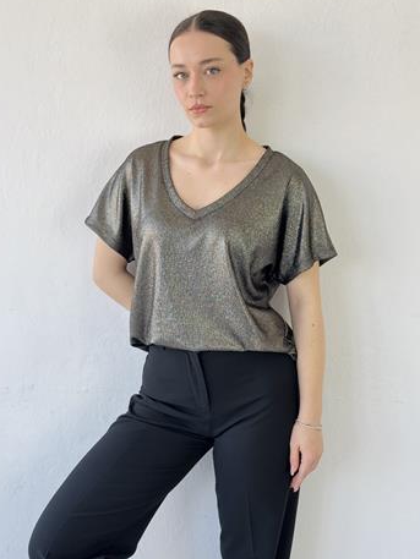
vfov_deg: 34.3
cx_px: 214
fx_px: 906
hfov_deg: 26.1
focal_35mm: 56
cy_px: 250
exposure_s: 1/100
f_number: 1.78
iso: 80
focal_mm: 6.76
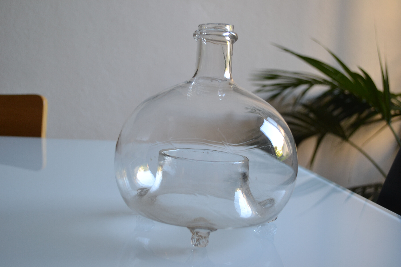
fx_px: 434
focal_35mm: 39
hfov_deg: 49.6
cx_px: 200
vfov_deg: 34.2
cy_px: 134
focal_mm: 26
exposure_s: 1/40
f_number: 4.2
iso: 400
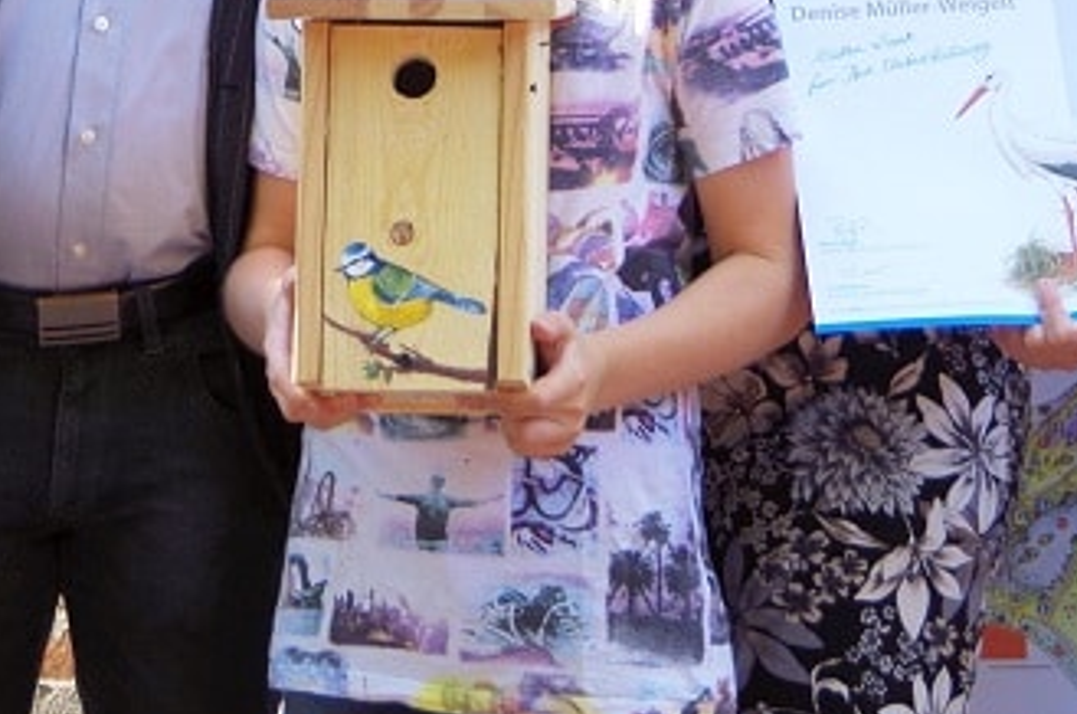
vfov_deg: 8.2
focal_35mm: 164
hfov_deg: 12.5
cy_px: -354
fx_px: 4897
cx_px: 406
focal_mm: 36
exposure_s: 1/60
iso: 100
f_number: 4.5
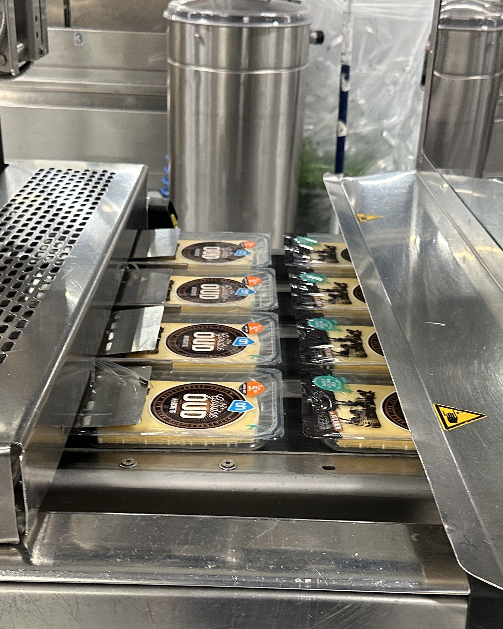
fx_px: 837
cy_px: 414
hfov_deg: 33.4
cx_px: 242
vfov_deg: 40.7
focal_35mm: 45
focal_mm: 6.86
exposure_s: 1/50
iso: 250
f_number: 1.78
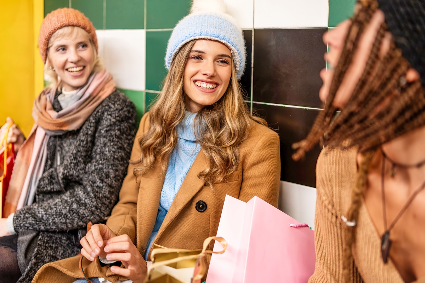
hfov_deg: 54.4
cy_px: 142
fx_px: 413
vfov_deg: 37.9
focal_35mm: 35
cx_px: 212
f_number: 1.4
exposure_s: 1/160
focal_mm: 35
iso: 1000
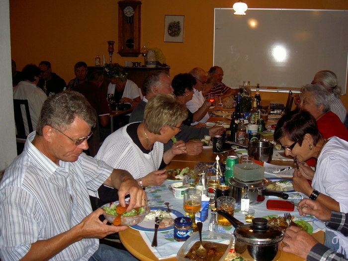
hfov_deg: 47.9
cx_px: 174
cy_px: 130
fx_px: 392
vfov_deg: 36.8
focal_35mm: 39
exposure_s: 1/60
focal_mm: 8
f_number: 2.8
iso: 100
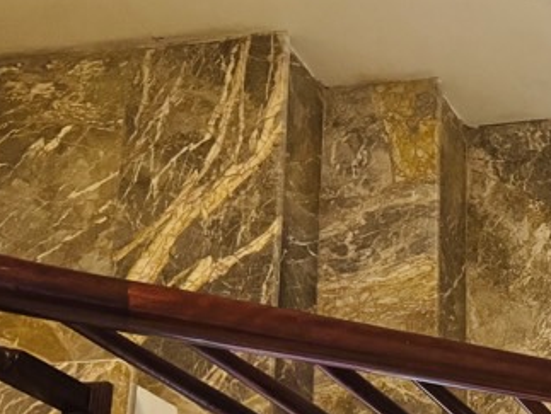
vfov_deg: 18.0
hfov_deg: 21.4
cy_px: 554
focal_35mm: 76
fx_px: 1211
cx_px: 838
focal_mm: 6.76
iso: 800
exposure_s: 1/50
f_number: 1.78
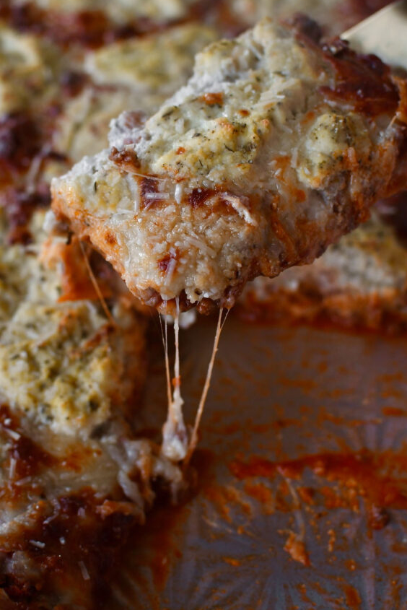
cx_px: 171
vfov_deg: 31.8
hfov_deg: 21.6
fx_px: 1067
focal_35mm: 63
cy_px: 266
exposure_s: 1/160
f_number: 4
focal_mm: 35
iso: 640
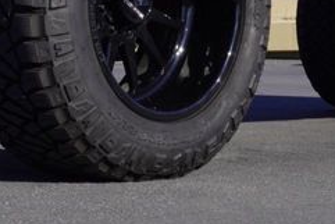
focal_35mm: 166
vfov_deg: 8.0
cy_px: -184
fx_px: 1546
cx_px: 154
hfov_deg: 12.4
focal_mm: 26
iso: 100
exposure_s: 1/125
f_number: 11
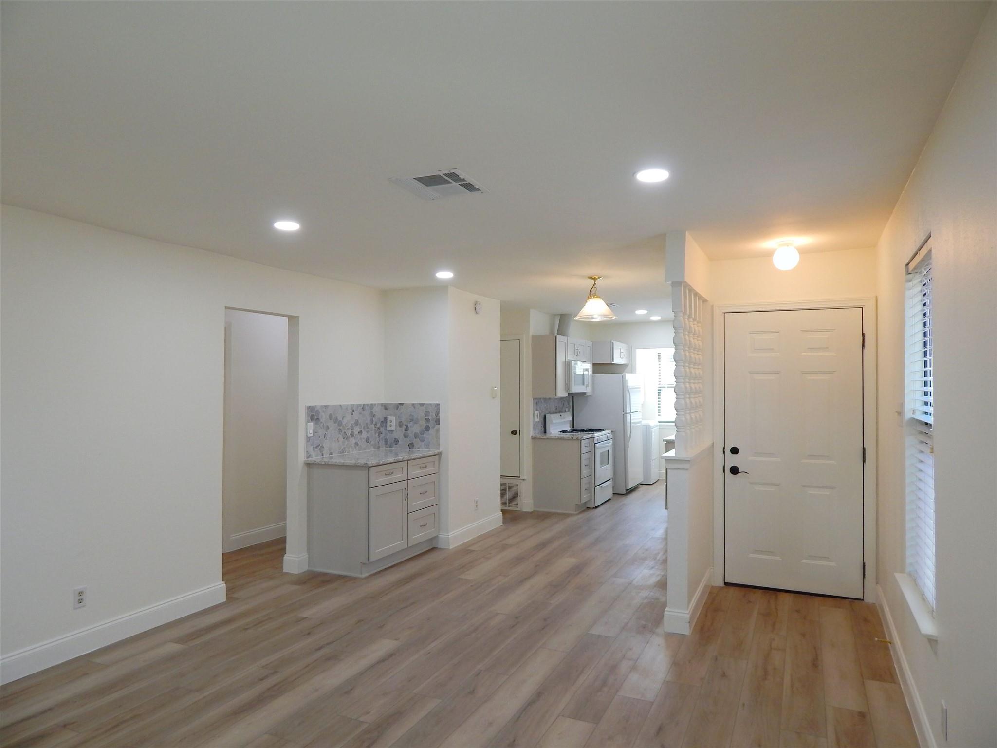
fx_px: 662
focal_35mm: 23
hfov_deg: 73.9
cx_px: 498
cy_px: 374
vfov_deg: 58.9
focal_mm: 4
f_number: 3
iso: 125
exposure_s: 1/50
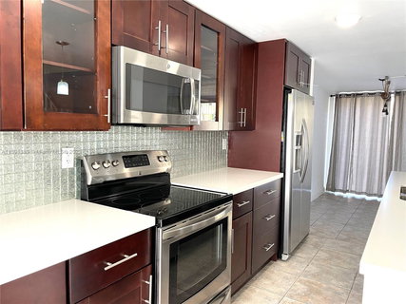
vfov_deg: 53.0
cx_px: 203
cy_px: 152
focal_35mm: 26
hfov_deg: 67.3
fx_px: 305
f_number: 1.6
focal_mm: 4.2
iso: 80
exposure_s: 1/60
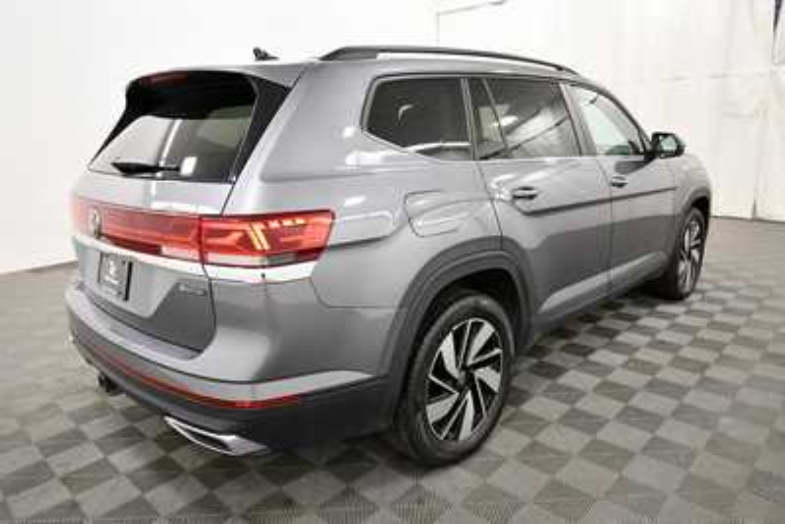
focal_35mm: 24
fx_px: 523
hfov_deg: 73.7
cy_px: 262
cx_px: 392
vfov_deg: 53.2
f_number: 5.3
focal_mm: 16
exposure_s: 1/125
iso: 1600
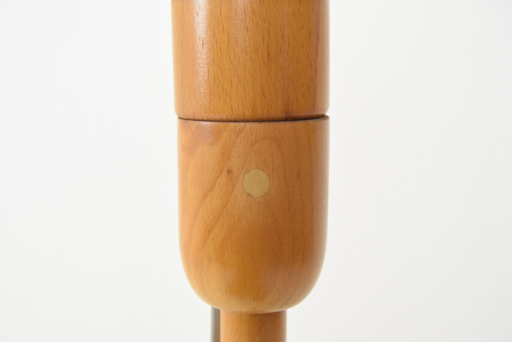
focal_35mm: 45
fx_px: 640
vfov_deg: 29.9
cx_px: 253
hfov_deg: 43.6
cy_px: 176
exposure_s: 1/125
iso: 1600
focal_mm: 28
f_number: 5.6
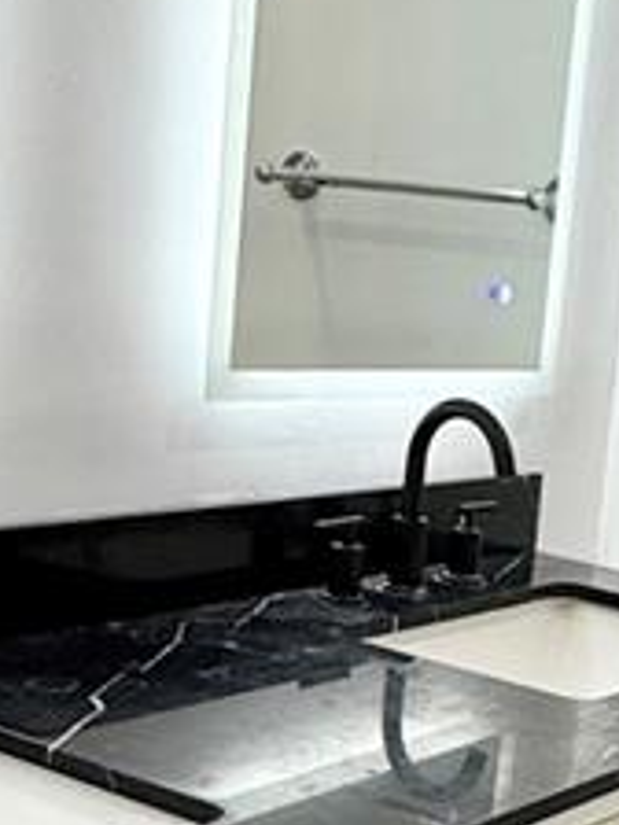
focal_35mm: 75
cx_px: 615
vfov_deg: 25.8
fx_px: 1788
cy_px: 564
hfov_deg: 19.1
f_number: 2.2
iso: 100
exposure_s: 1/120
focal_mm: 2.22
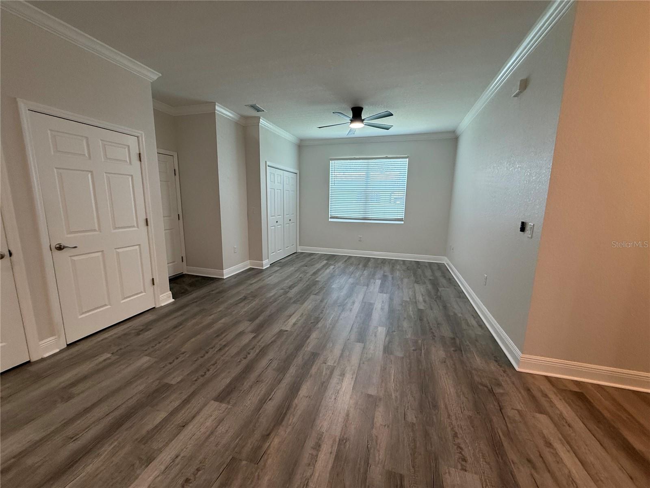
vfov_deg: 85.7
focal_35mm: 14
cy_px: 244
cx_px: 325
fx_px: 263
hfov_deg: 102.1
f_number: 2.2
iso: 200
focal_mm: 2.22
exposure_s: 1/120
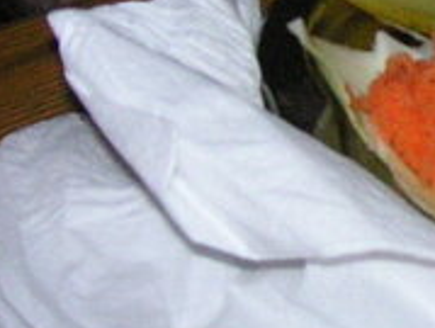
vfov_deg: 9.0
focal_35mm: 165
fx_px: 2078
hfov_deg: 11.3
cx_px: 714
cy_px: -22
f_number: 2.8
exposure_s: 1/45
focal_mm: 6.1
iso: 160
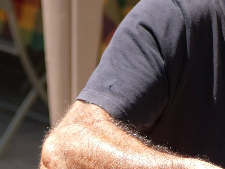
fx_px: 1612
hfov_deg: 8.0
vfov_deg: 6.0
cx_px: 30
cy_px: 203
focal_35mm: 248
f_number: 1.8
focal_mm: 25
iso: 100
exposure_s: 1/1300
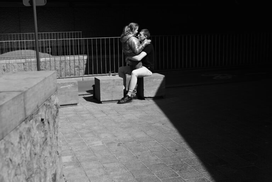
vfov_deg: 27.0
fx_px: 378
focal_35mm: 50
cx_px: 136
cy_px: 91
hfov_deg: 39.6
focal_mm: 50
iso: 100
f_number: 5.6
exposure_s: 1/1000
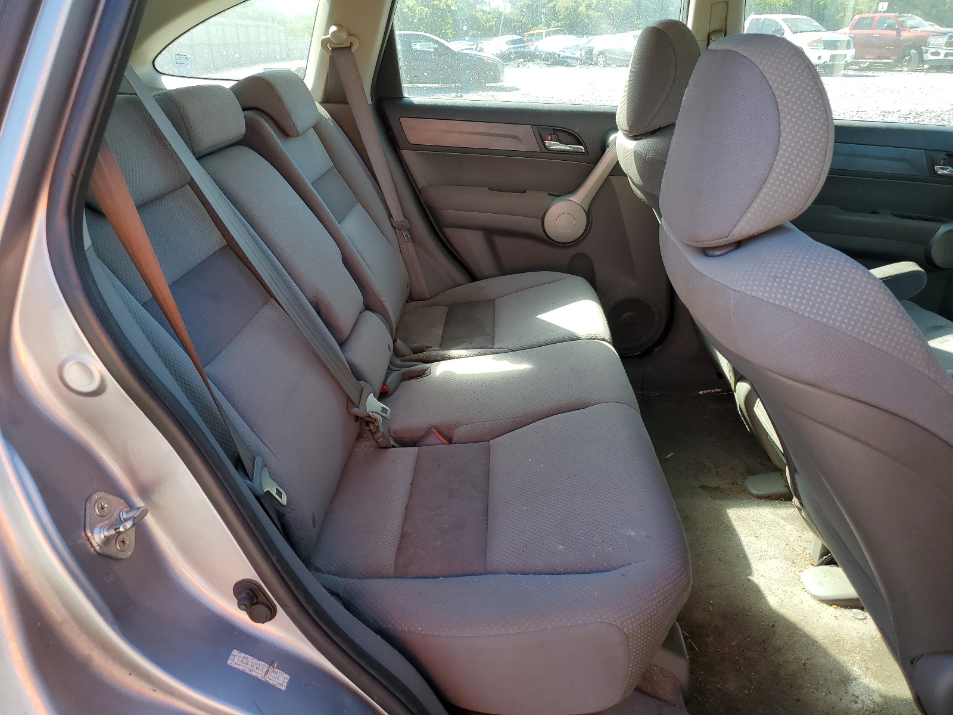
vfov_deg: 53.1
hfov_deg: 67.3
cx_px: 476
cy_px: 358
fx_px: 716
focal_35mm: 26
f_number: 1.5
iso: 50
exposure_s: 1/400
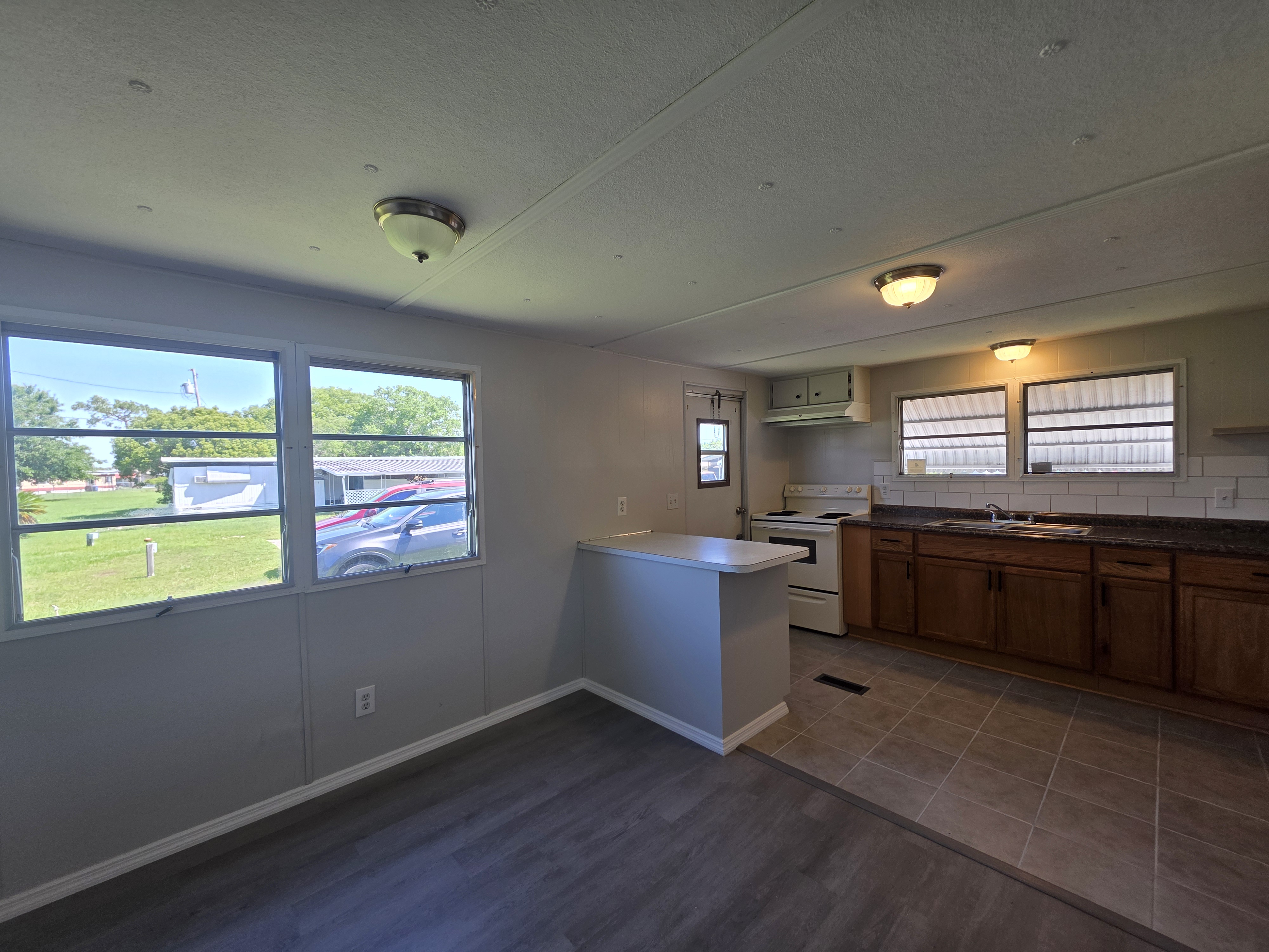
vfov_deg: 89.9
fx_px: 477
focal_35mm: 13
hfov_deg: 106.2
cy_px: 476
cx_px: 634
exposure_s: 1/120
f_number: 1.9
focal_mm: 2.2
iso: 40
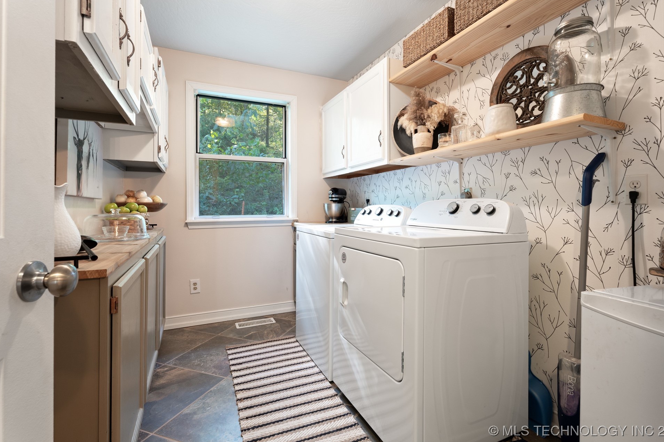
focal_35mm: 17
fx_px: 314
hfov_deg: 93.3
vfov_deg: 70.4
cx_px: 337
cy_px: 210
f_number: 9
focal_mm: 16
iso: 200
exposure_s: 1.6
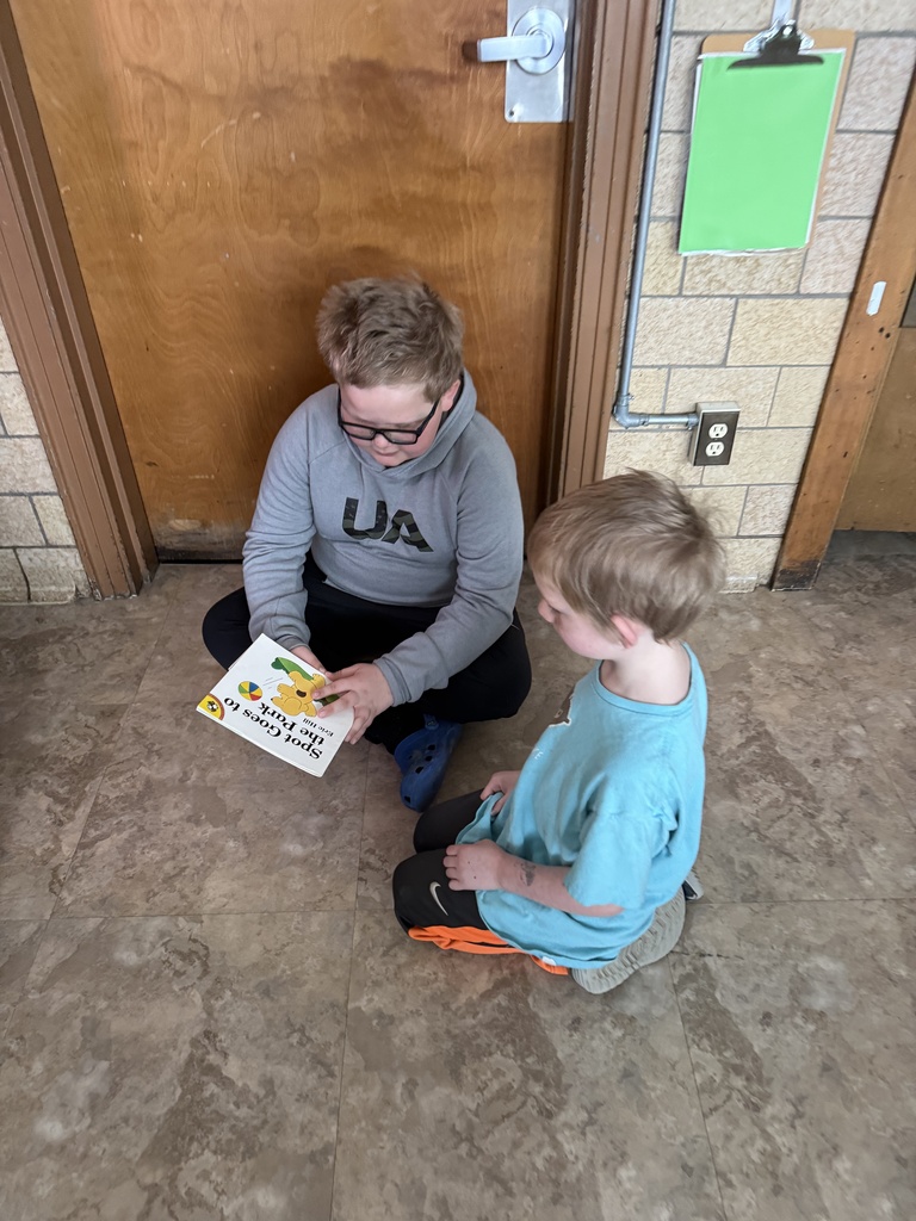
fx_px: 847
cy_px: 610
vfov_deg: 71.6
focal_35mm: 24
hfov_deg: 56.8
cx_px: 458
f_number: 1.78
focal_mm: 6.76
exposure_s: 1/51
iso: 320
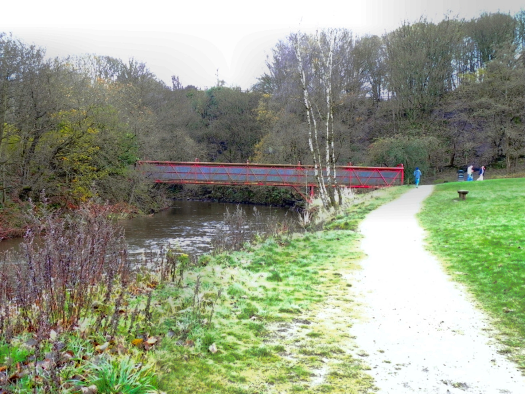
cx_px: 262
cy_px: 197
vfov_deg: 38.7
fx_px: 561
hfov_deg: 50.1
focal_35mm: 37
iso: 160
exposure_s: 1/34.5
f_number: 3.2
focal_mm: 6.6
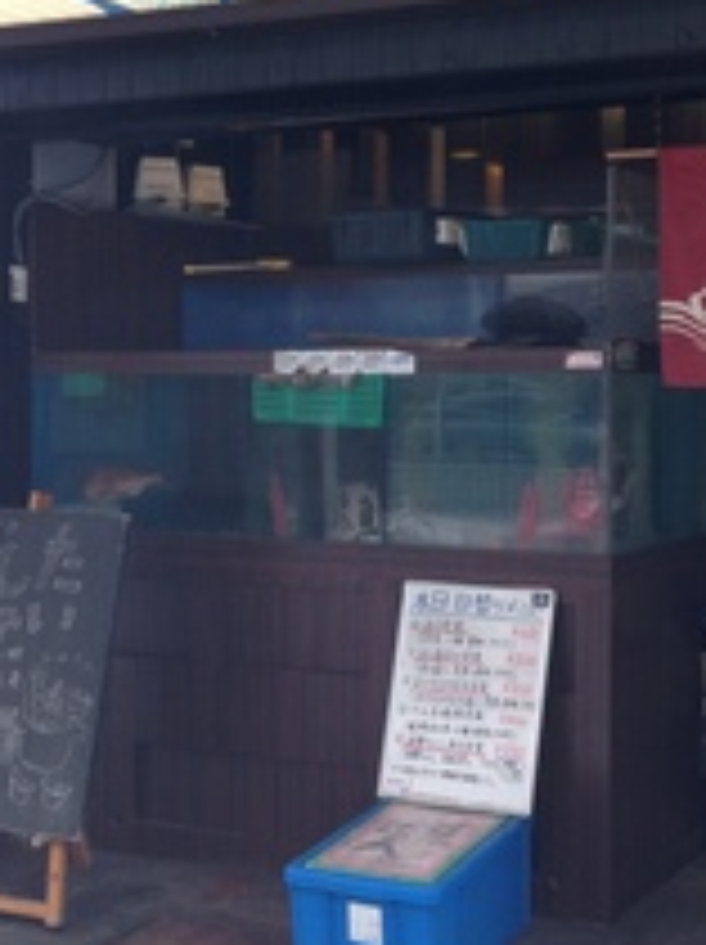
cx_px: 508
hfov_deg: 23.1
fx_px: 1717
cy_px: 428
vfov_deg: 30.7
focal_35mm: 63
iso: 50
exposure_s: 1/60
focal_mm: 4.12
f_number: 2.4
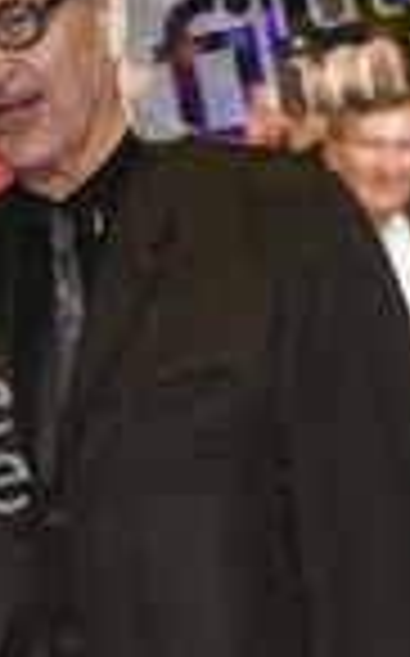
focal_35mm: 195
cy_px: 711
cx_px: -72
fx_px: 3493
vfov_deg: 10.6
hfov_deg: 6.7
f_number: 3.5
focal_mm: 70
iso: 1250
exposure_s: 1/200
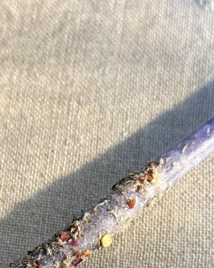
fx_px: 752
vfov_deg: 19.7
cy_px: 259
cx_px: 57
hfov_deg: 16.1
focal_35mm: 95
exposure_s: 1/361
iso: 100
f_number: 1.78
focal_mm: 6.76
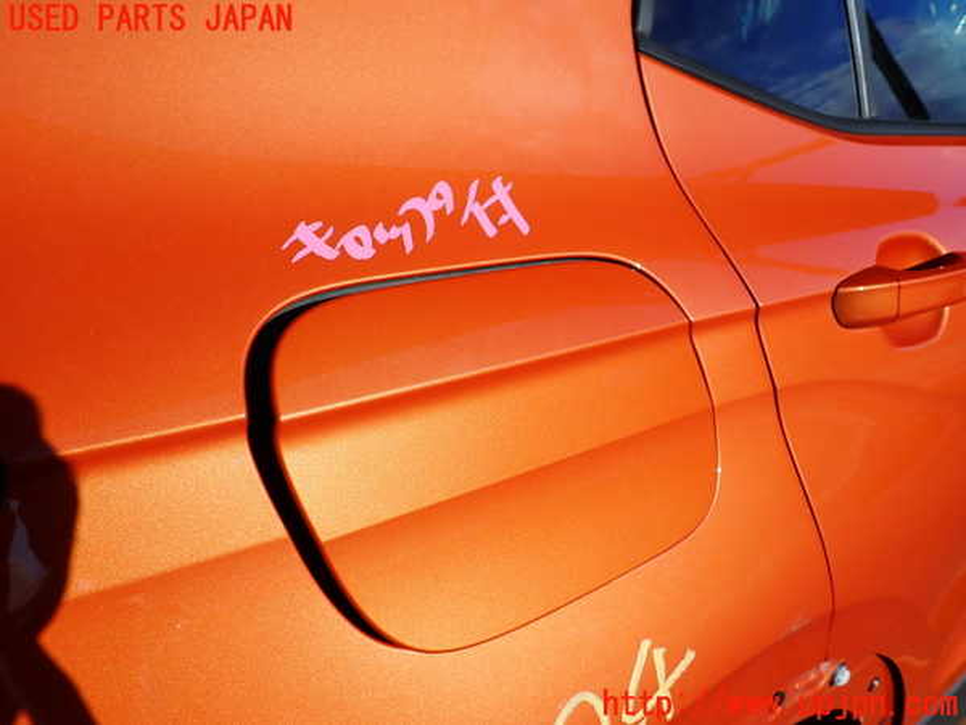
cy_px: 362
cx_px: 483
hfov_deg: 69.4
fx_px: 698
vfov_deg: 54.9
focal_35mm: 25
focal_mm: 4.5
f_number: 8
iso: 100
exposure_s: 1/250
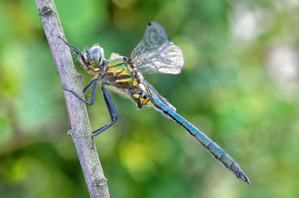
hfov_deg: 13.7
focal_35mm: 150
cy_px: 99
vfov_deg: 9.1
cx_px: 150
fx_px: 1245
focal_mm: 100
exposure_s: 1/2.5
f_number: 13
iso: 100
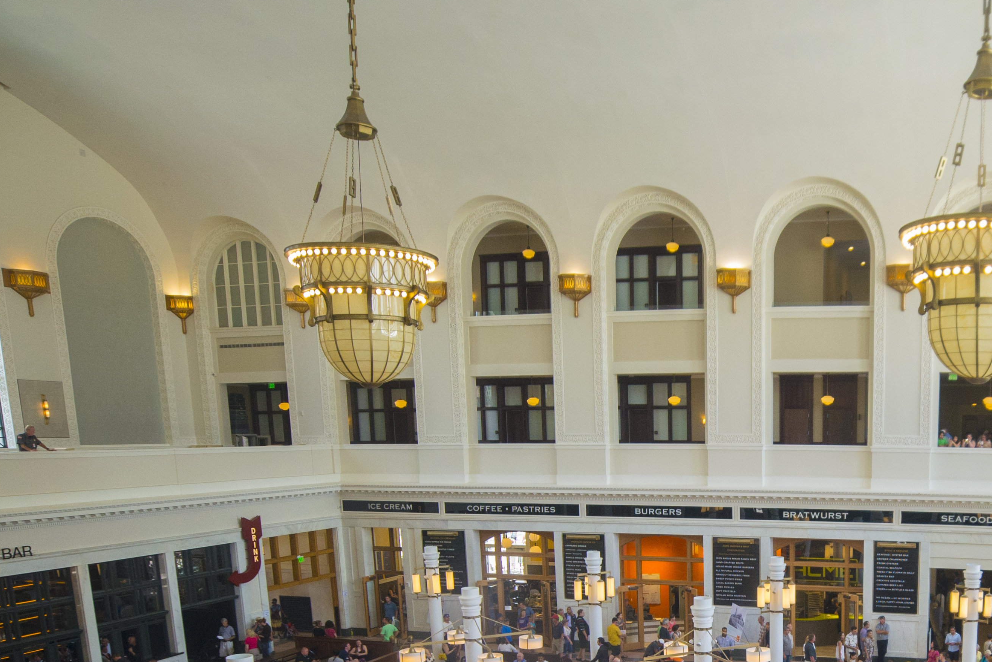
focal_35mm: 32
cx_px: 857
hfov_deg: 52.9
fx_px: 882
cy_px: 649
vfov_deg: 37.2
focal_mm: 14
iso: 1000
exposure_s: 1/800
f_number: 2.8
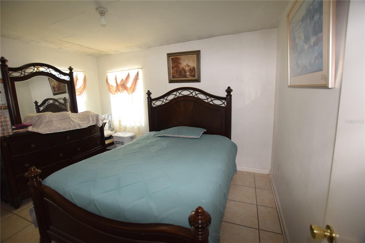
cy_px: 122
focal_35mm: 15
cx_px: 182
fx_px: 152
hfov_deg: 100.4
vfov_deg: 77.3
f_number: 3.5
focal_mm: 10
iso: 1250
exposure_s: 1/60
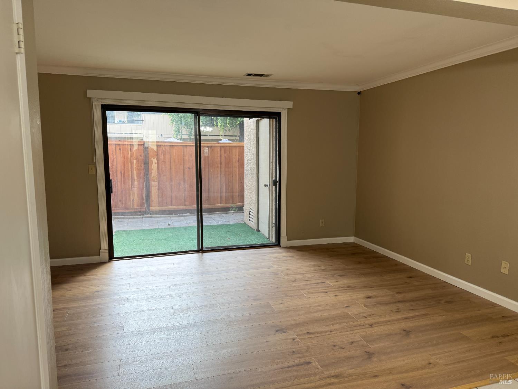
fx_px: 359
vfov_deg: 56.8
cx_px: 259
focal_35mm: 24
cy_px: 194
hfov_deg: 71.6
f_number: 1.78
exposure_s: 1/120
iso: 125
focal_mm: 6.76
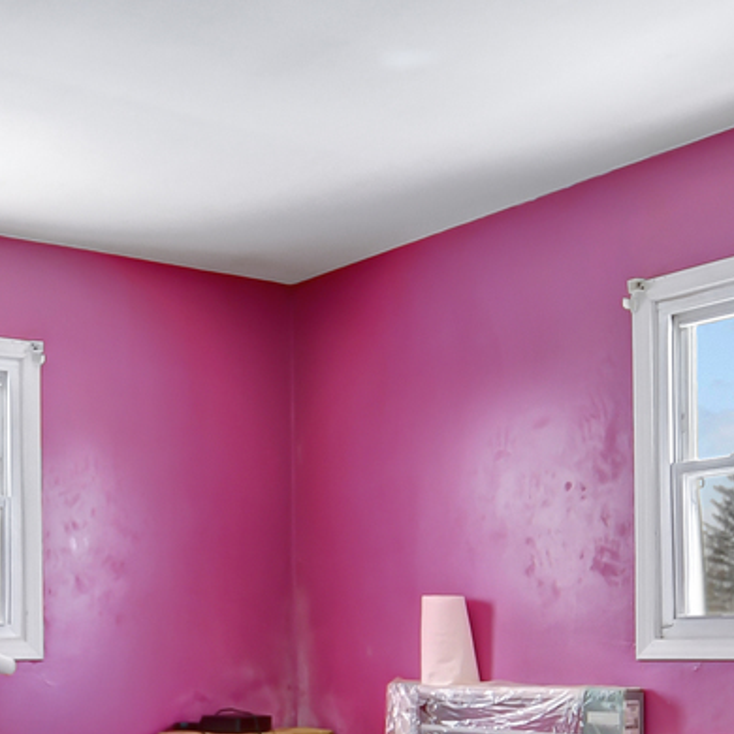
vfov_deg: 31.4
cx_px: 175
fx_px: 1271
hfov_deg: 31.6
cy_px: 578
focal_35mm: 53
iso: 200
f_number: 3.5
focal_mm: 10
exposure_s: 1/80
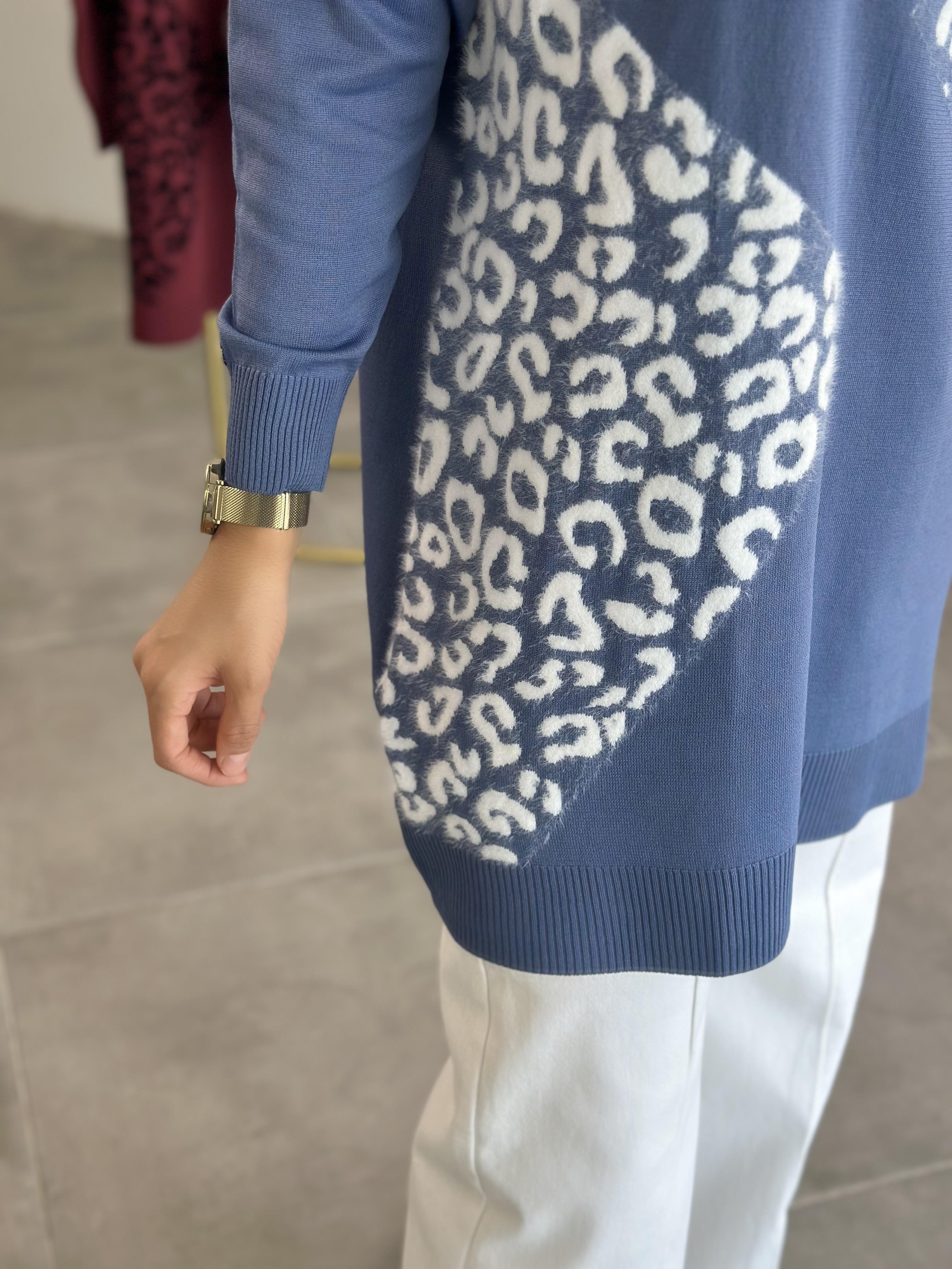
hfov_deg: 30.3
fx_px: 1760
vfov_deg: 39.7
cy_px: 634
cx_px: 476
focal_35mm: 48
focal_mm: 6.86
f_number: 1.78
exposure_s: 1/274
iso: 80
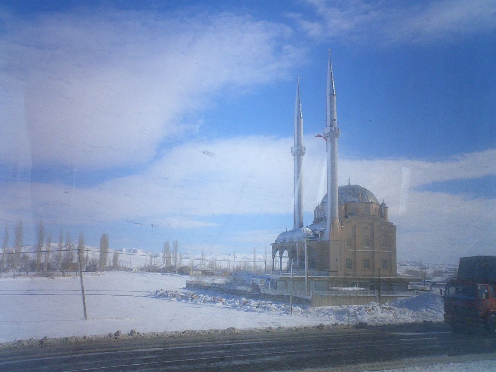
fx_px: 530
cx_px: 248
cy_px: 186
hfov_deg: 50.1
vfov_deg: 38.7
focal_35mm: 37
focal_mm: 5.6
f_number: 3.5
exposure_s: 1/1250
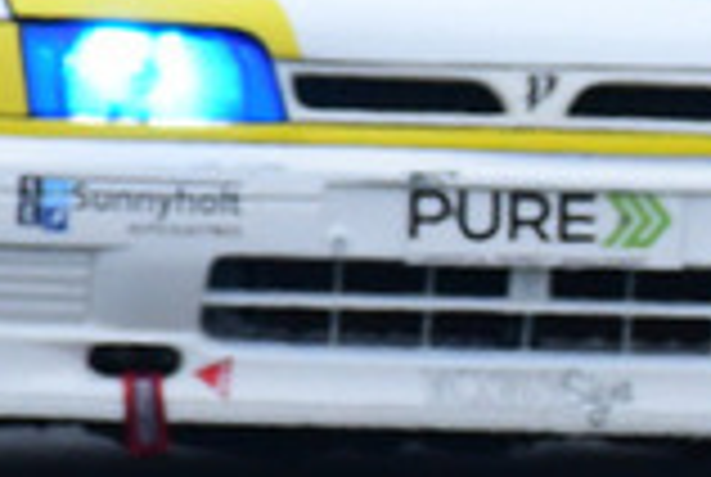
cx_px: 958
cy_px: 76
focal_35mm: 3790
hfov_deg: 0.5
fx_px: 74993
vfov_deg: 0.4
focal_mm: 500
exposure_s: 1/640
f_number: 10
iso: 2000
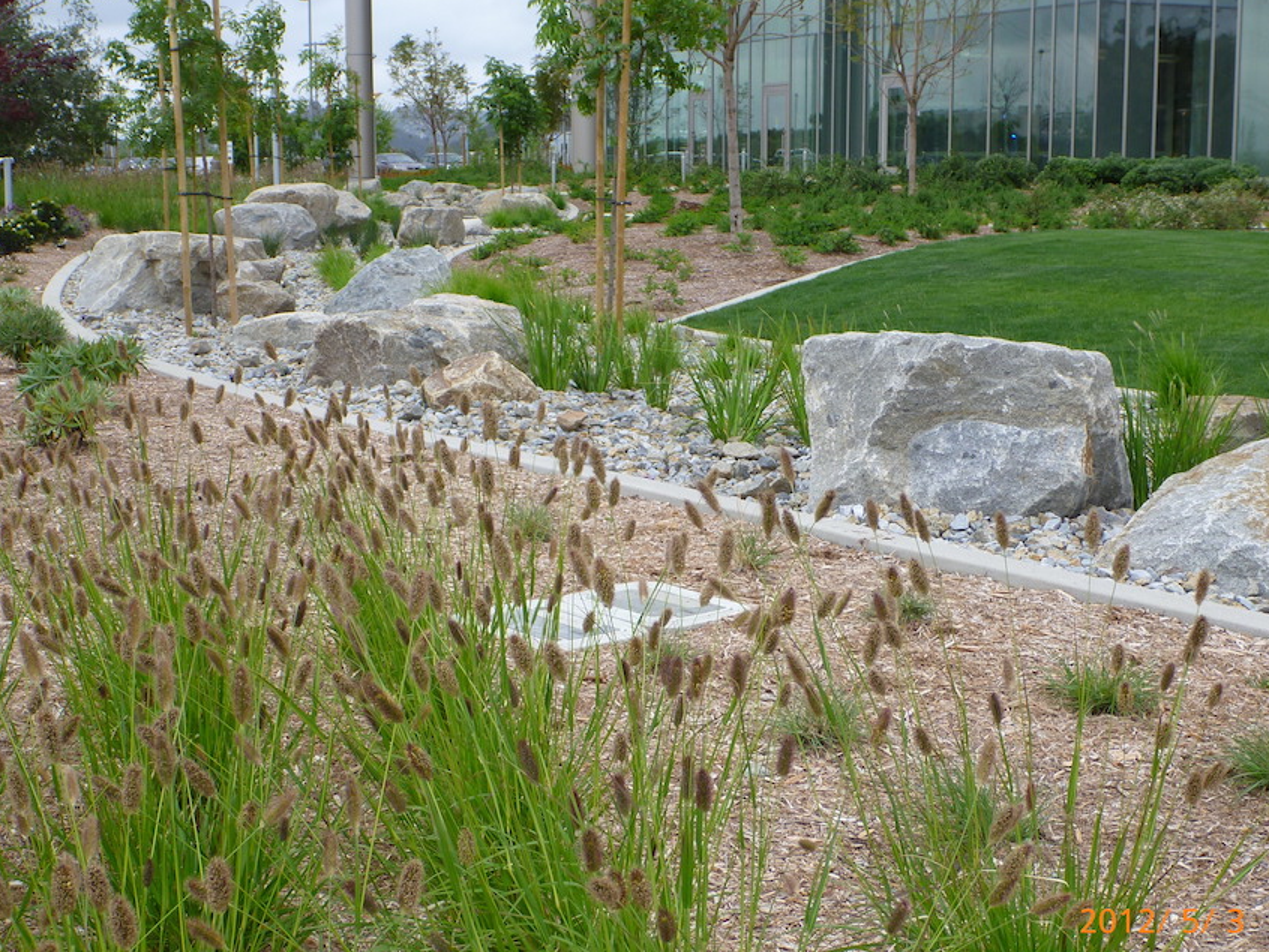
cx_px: 590
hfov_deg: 36.8
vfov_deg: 28.0
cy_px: 471
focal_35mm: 52
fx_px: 1907
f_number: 4.3
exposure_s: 1/200
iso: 100
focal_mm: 7.8
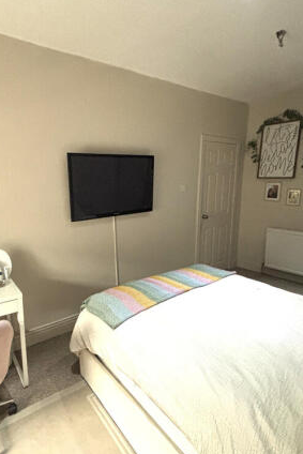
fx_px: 252
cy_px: 230
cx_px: 128
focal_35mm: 20
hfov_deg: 61.6
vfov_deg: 84.0
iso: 1000
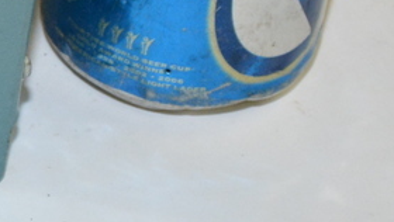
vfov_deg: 2.8
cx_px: -433
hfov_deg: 4.9
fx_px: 4487
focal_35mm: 429
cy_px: -169
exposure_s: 1/60
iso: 800
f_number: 7.1
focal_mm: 45
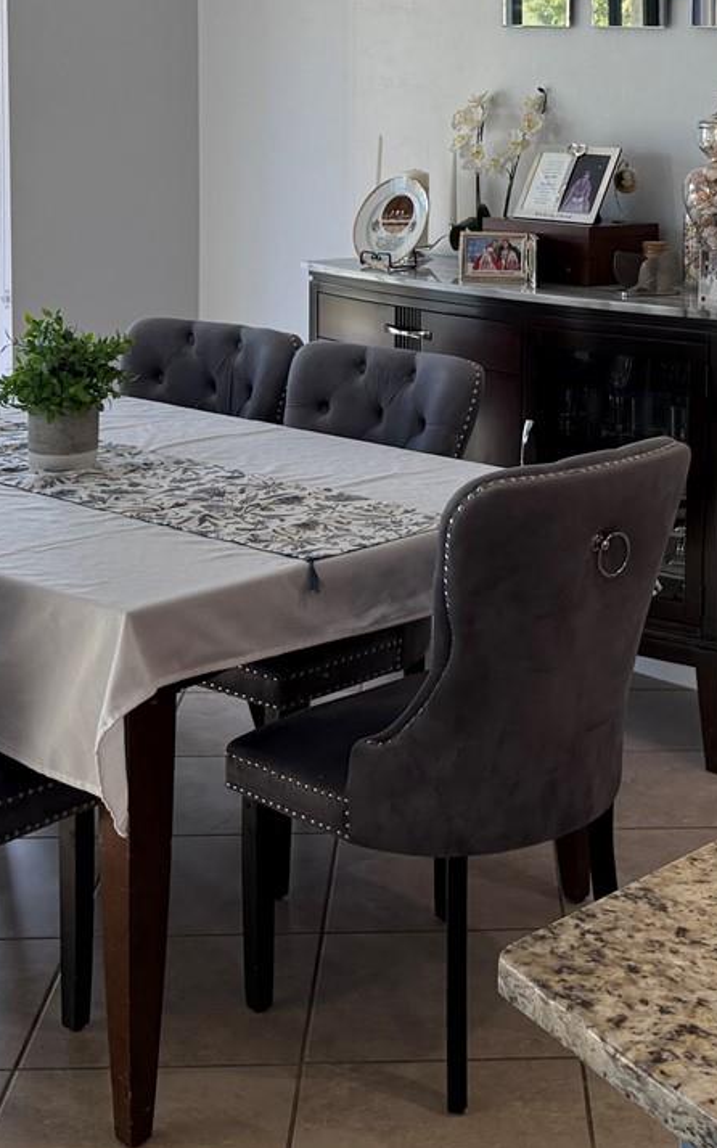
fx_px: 1783
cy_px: 281
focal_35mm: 57
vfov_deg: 34.9
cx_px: 609
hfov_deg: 22.3
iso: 160
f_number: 1.78
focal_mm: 6.76
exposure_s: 1/230
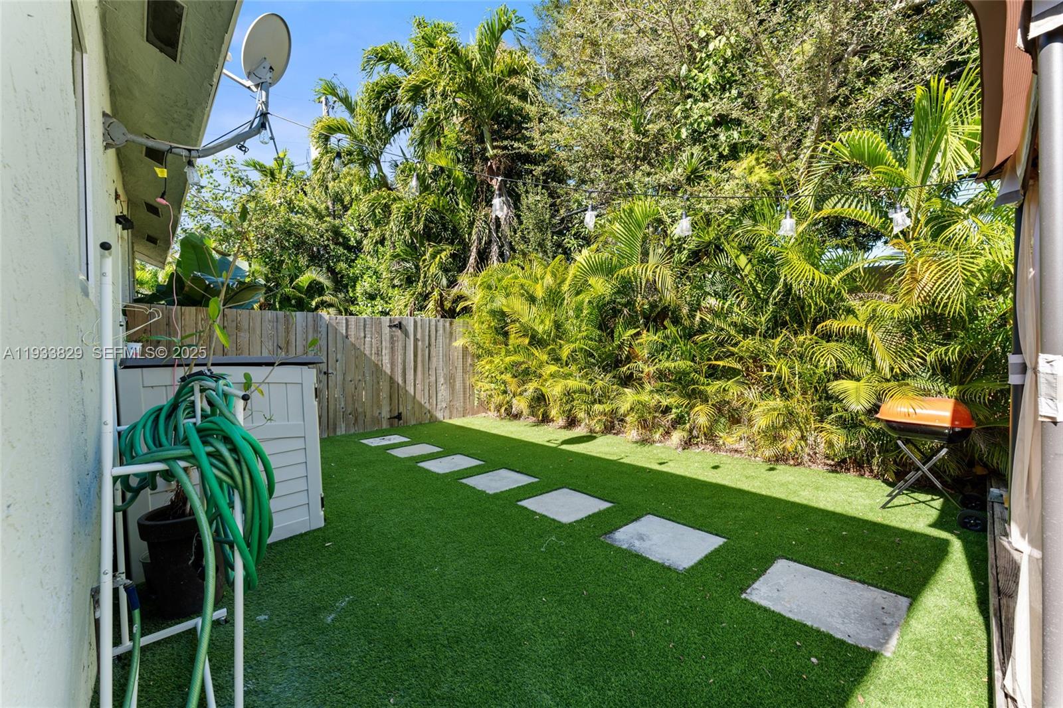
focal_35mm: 14
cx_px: 532
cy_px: 354
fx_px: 413
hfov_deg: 104.3
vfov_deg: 81.2
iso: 100
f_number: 9
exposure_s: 1/13
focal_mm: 14
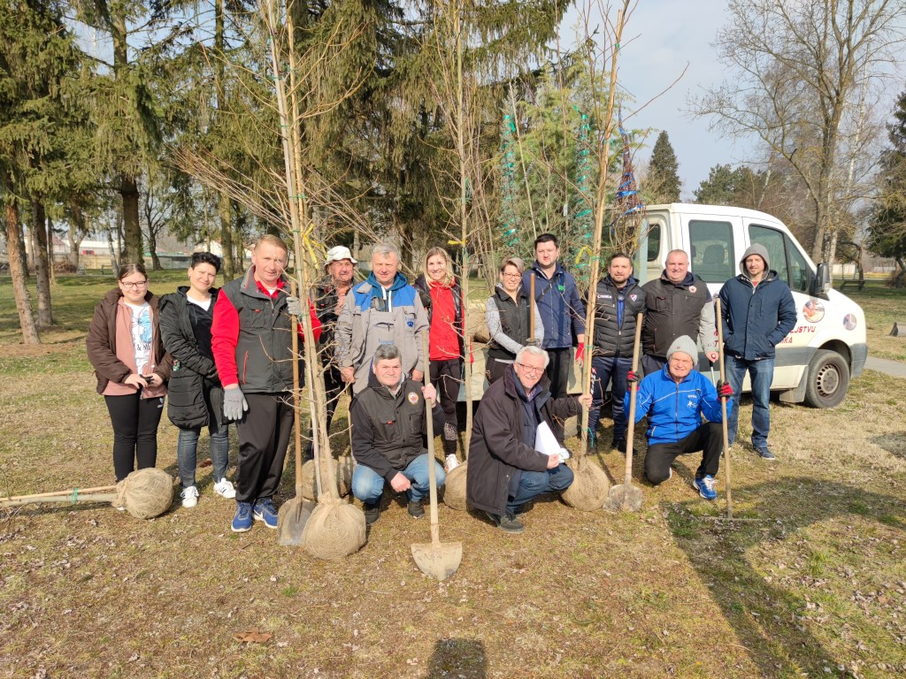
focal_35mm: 24
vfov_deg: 56.8
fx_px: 628
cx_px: 453
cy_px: 340
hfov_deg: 71.6
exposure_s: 1/1582
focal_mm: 6.72
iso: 50
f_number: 1.69
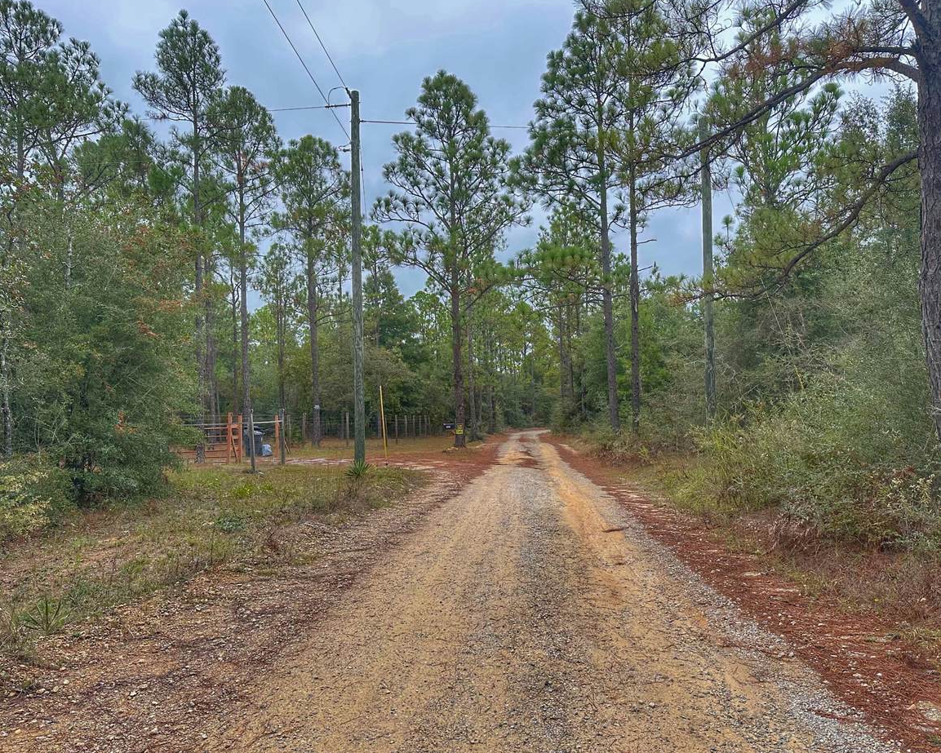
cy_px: 385
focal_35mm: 26
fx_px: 724
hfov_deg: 66.0
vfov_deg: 54.9
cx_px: 482
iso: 80
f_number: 1.78
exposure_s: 1/952
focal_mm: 6.86
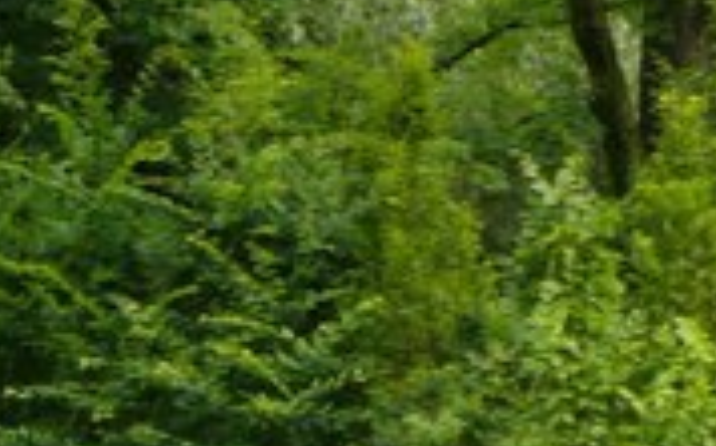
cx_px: 724
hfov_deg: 12.4
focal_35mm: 167
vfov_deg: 7.5
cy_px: 940
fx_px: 3257
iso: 100
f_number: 4
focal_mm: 7.4
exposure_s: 1/160
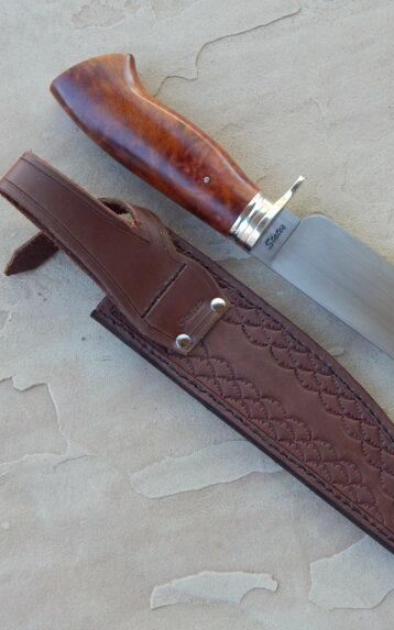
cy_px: 316
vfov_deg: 37.5
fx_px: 928
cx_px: 264
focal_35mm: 54
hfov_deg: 23.9
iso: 125
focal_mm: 6.8
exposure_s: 1/80
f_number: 3.4
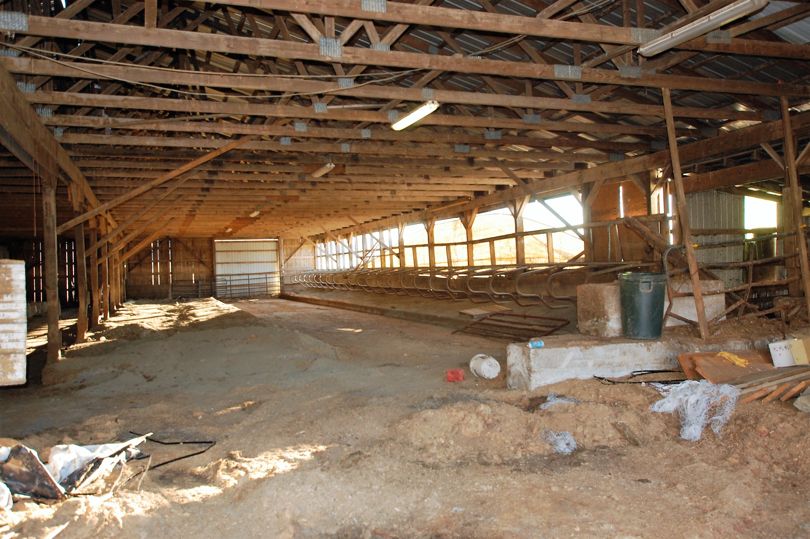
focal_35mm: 30
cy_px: 270
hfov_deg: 62.0
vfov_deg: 43.5
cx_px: 405
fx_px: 674
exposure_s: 1/80
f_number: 3.5
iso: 400
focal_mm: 20
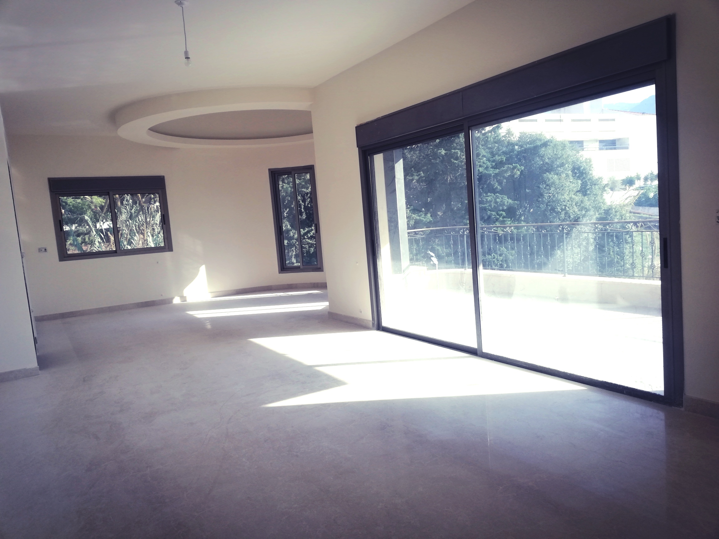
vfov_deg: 51.4
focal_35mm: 27
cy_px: 270
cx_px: 360
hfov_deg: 65.3
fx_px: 561
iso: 50
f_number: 2.2
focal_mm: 3.81
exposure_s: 1/429
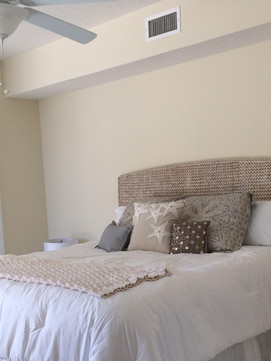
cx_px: 115
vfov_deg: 39.5
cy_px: 214
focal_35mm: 48
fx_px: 501
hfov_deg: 30.2
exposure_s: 1/60
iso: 50
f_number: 2.2
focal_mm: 4.12
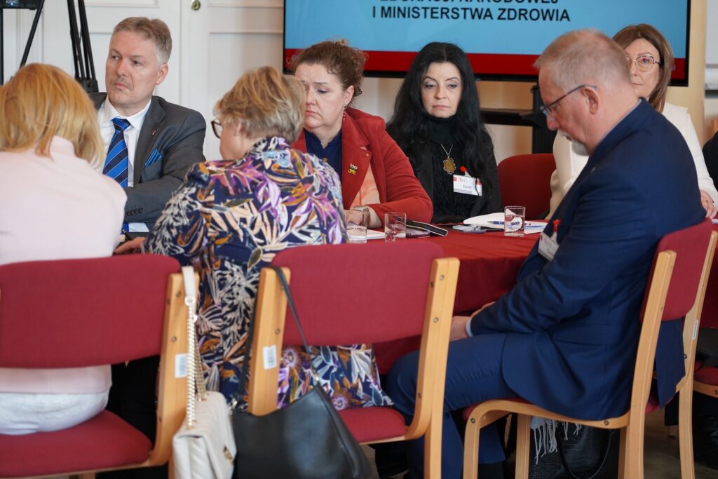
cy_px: 240
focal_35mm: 105
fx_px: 2094
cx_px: 359
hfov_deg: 19.5
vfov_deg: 13.0
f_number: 4
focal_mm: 105
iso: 2500
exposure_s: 1/160
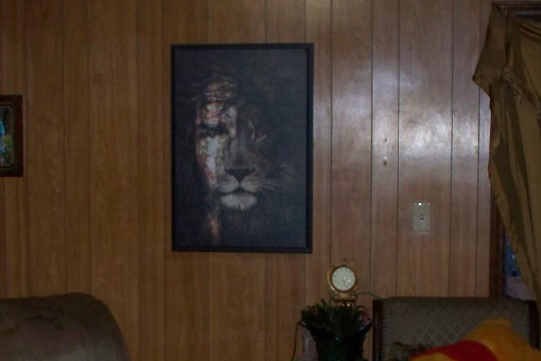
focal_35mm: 83
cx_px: 200
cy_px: 297
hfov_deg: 24.4
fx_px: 1247
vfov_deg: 16.3
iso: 200
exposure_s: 1/30
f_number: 2.8
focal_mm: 7.54
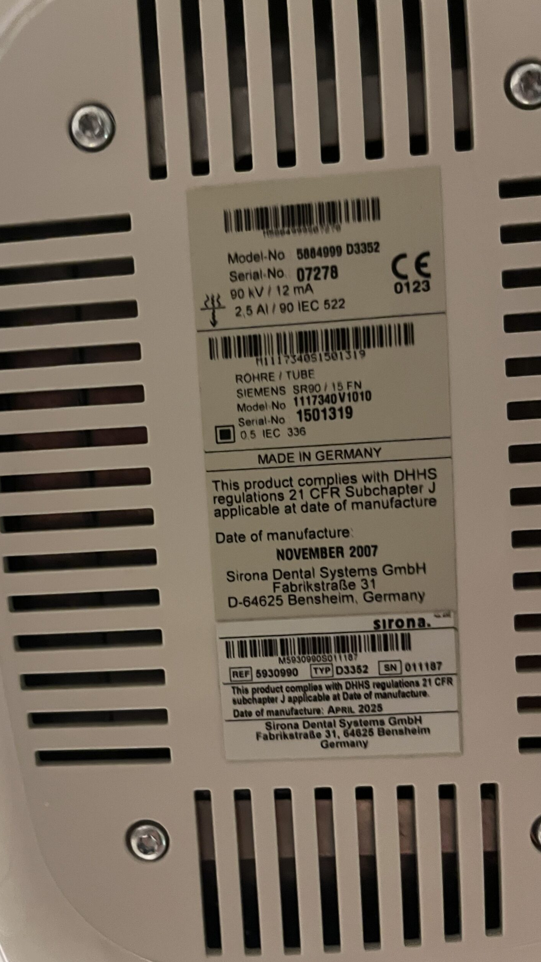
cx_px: 226
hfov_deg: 40.1
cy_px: 485
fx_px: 739
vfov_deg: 66.1
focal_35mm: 29
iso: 500
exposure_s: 1/25
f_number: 1.6
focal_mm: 5.1
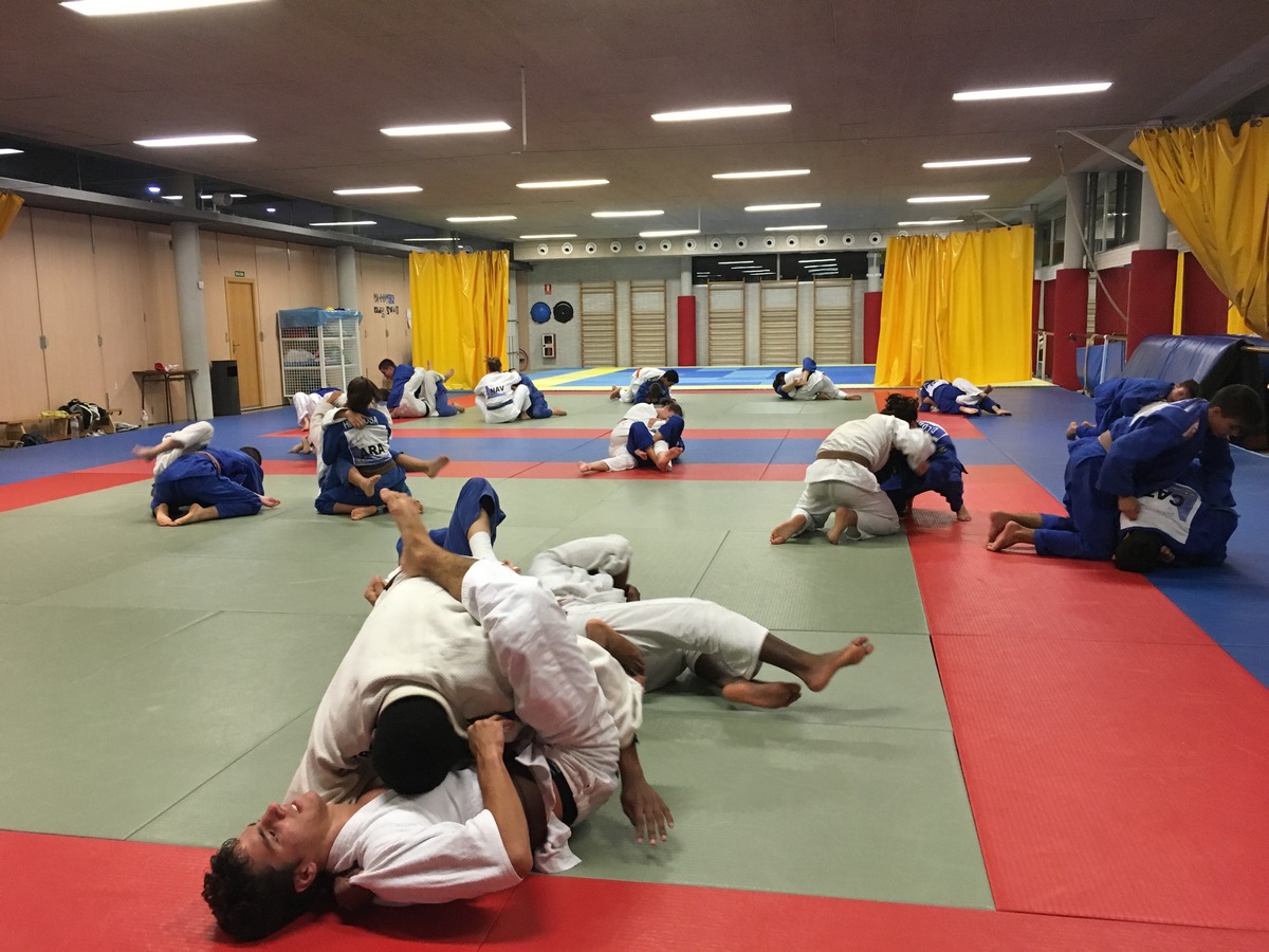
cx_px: 634
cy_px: 476
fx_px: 1063
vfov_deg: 48.2
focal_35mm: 29
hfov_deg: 61.7
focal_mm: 4.15
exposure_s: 1/33
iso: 200
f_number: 2.2
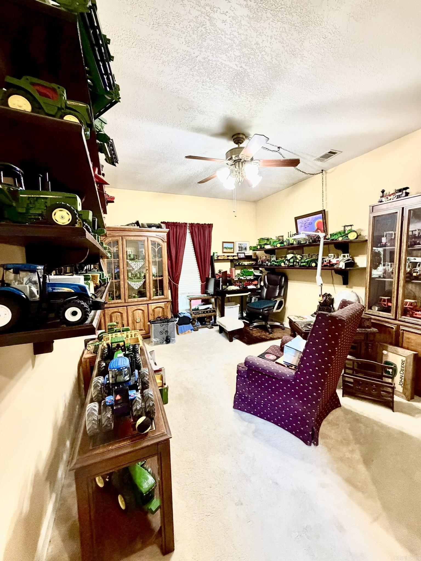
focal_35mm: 14
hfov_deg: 85.7
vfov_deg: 102.1
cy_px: 280
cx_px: 210
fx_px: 227
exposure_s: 1/60
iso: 640
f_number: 2.2
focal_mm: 2.22
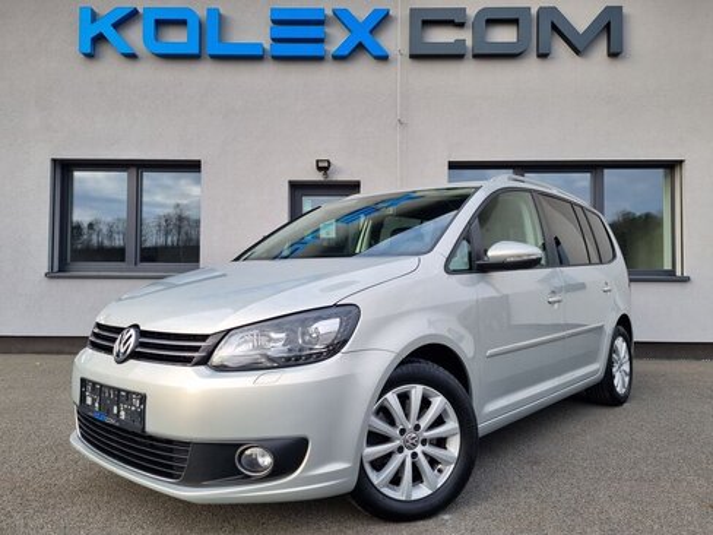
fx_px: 536
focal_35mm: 26
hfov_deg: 67.3
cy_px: 268
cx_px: 356
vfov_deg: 53.1
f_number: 1.8
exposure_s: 1/421
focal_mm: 5.4
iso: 50
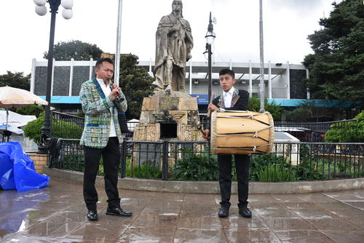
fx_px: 273
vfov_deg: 48.0
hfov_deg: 67.4
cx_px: 182
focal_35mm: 27
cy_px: 122
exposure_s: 1/400
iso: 250
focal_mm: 18
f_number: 5.6
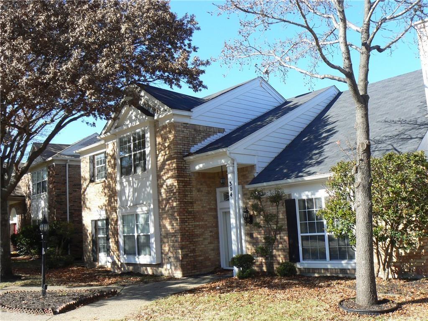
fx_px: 445
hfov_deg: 51.4
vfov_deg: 39.7
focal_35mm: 36
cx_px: 214
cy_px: 160
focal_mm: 6
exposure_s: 1/250
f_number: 5.6
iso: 80
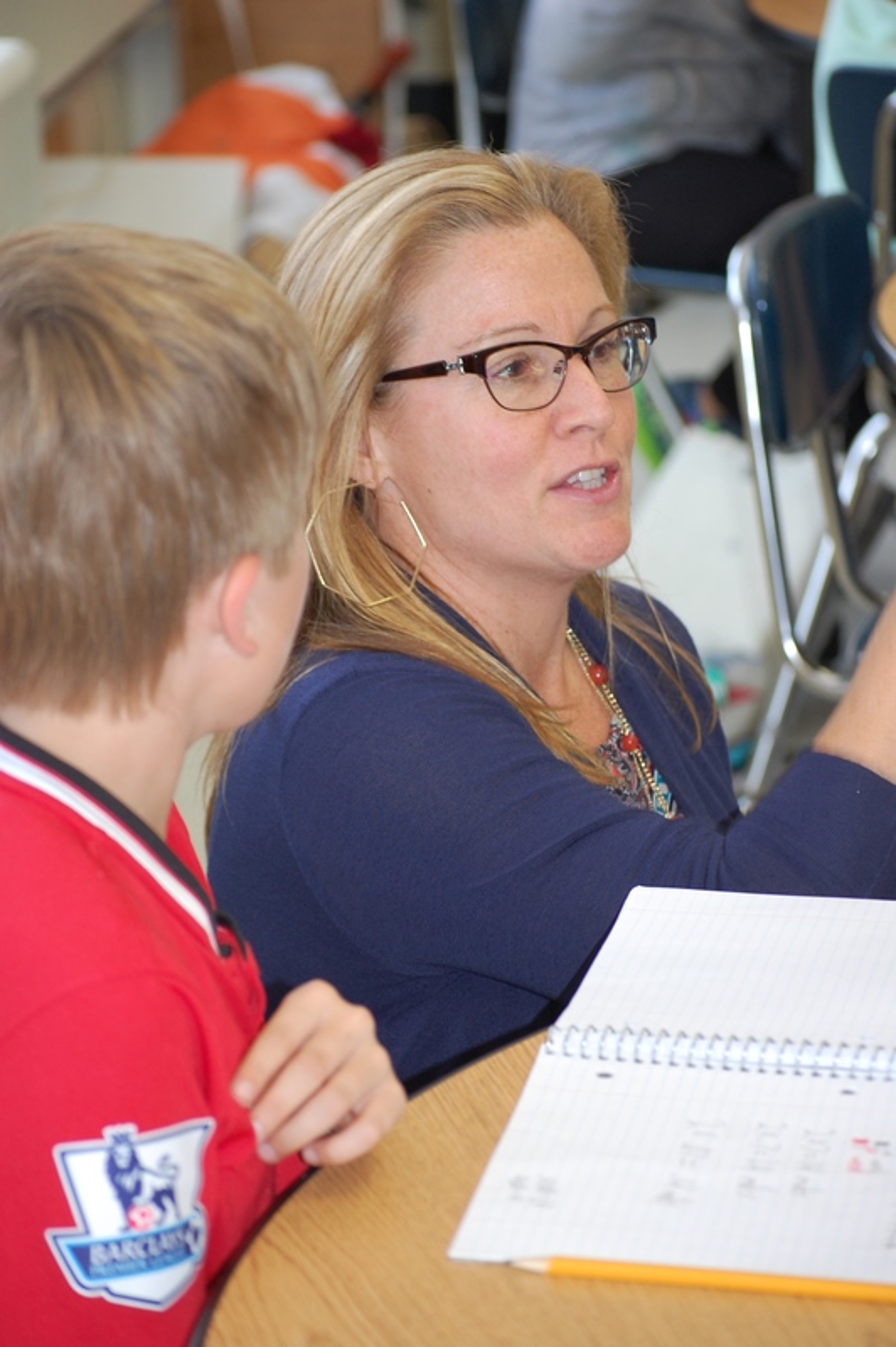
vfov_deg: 17.1
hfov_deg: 11.4
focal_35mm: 120
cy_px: 674
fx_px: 4487
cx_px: 448
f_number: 4.5
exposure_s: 1/60
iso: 400
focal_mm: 80
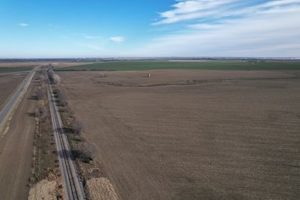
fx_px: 183
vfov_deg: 57.2
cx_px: 150
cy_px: 100
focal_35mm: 22
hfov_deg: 78.6
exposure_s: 1/80
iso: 100
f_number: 2.8
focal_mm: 8.38
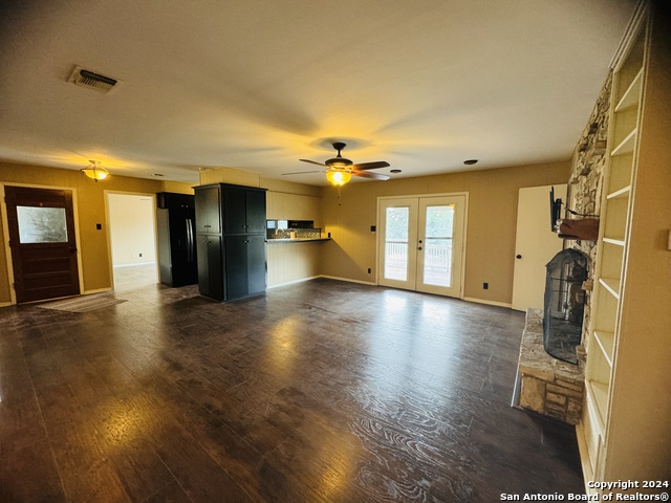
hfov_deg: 102.1
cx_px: 336
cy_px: 252
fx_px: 271
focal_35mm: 14
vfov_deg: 85.7
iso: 320
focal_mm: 2.22
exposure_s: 1/60
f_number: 2.2
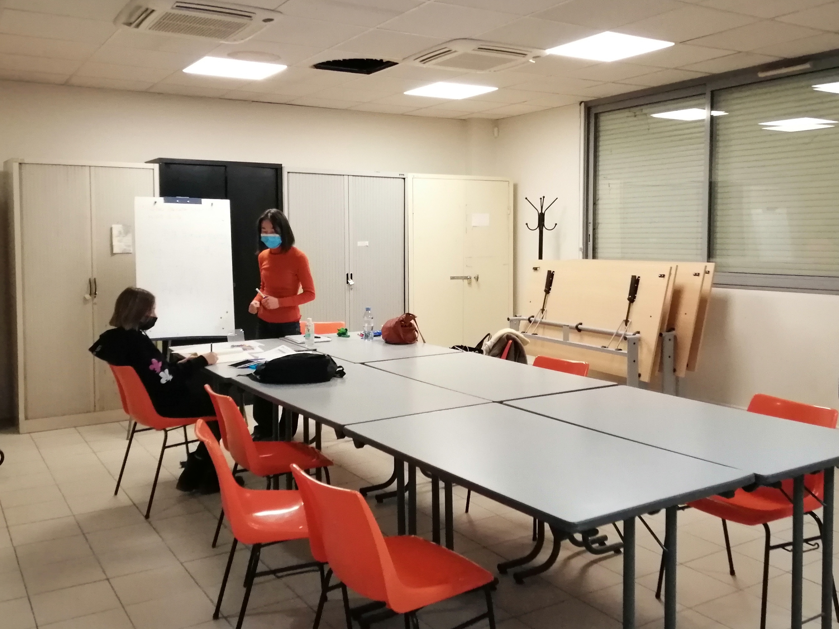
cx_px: 428
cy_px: 293
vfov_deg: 44.1
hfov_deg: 56.8
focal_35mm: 32
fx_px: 776
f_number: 1.8
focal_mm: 3.62
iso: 400
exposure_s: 1/100
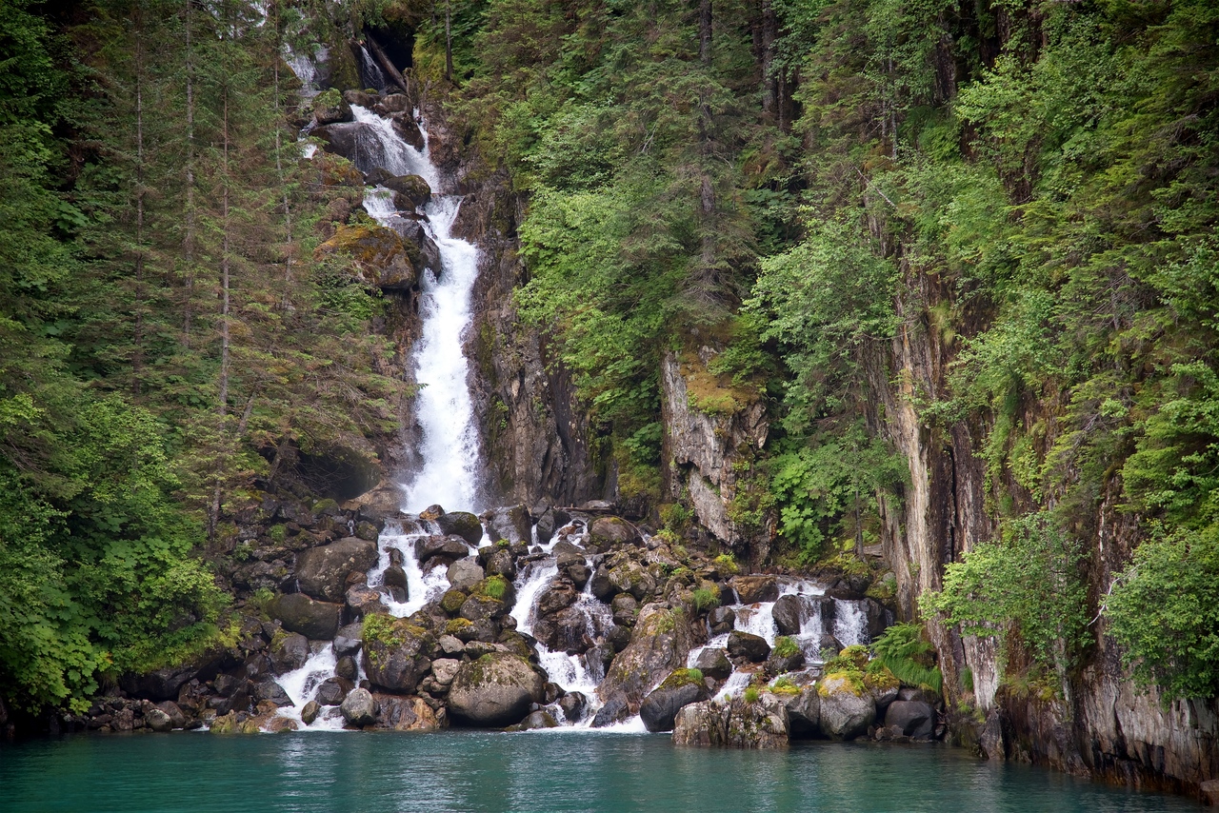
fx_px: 4064
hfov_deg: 17.1
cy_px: 406
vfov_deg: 11.4
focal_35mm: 120
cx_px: 610
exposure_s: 1/250
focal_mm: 120
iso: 280
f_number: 4
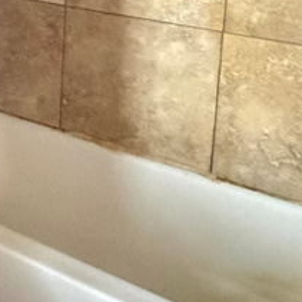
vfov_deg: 25.5
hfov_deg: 22.3
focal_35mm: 60
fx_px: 592
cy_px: -66
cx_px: -179
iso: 1600
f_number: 2.2
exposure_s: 1/33
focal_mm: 2.22
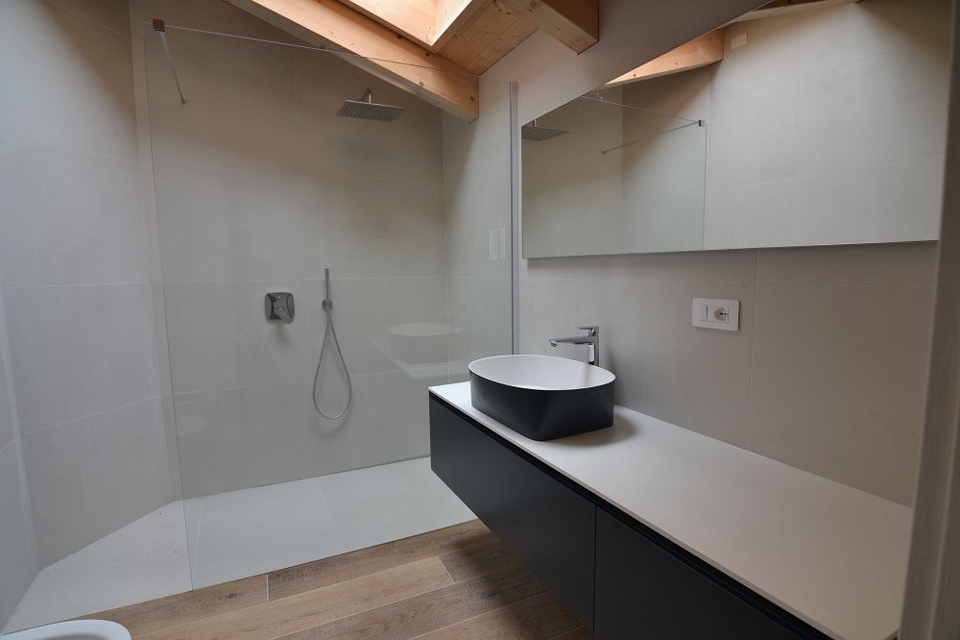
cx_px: 480
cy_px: 320
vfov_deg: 72.0
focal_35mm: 16
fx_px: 440
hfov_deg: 95.0
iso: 400
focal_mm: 11
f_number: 4
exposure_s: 1/60
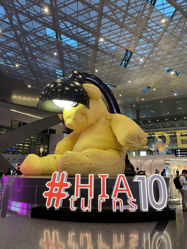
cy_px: 124
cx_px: 94
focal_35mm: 26
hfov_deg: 53.1
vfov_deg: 67.3
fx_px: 187
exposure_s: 1/50
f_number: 1.6
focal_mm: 4.2
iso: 125
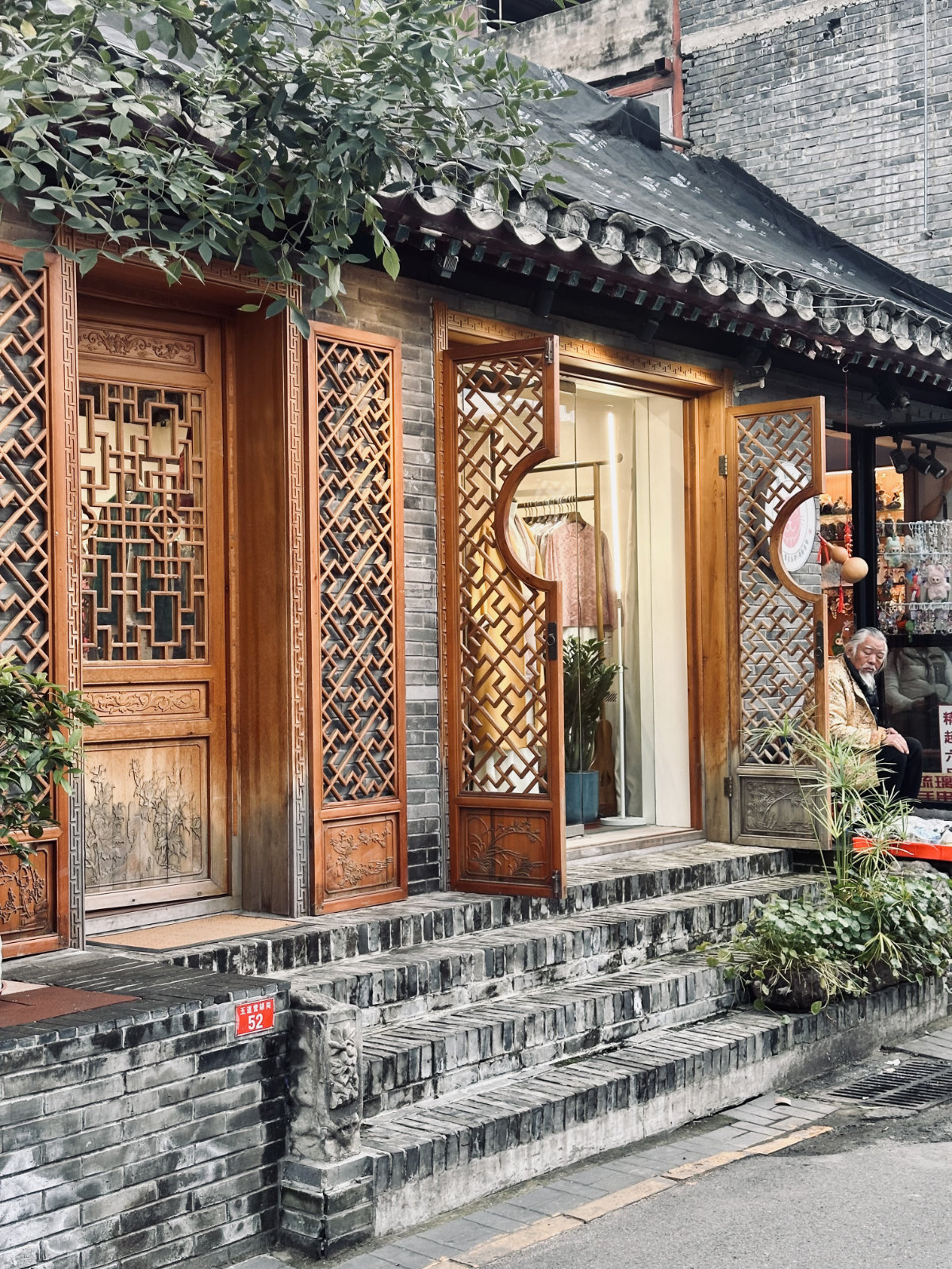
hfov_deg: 30.3
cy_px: 634
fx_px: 1760
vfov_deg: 39.7
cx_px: 476
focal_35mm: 48
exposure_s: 1/90
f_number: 1.8
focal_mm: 6.9
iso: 80
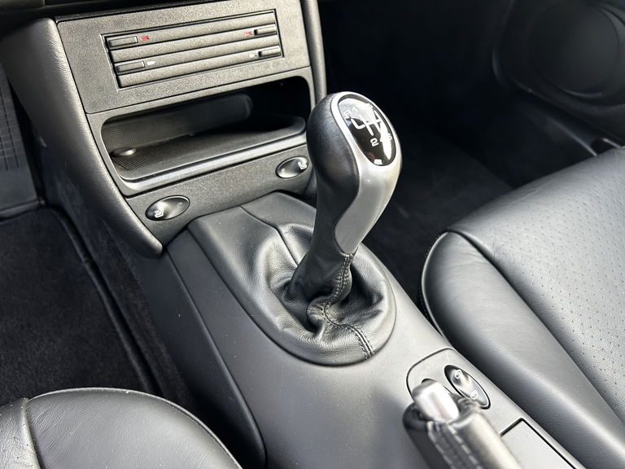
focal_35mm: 26
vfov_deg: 53.1
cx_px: 312
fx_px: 469
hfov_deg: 67.3
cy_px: 234
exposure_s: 1/60
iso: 160
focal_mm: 5.7
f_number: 1.5
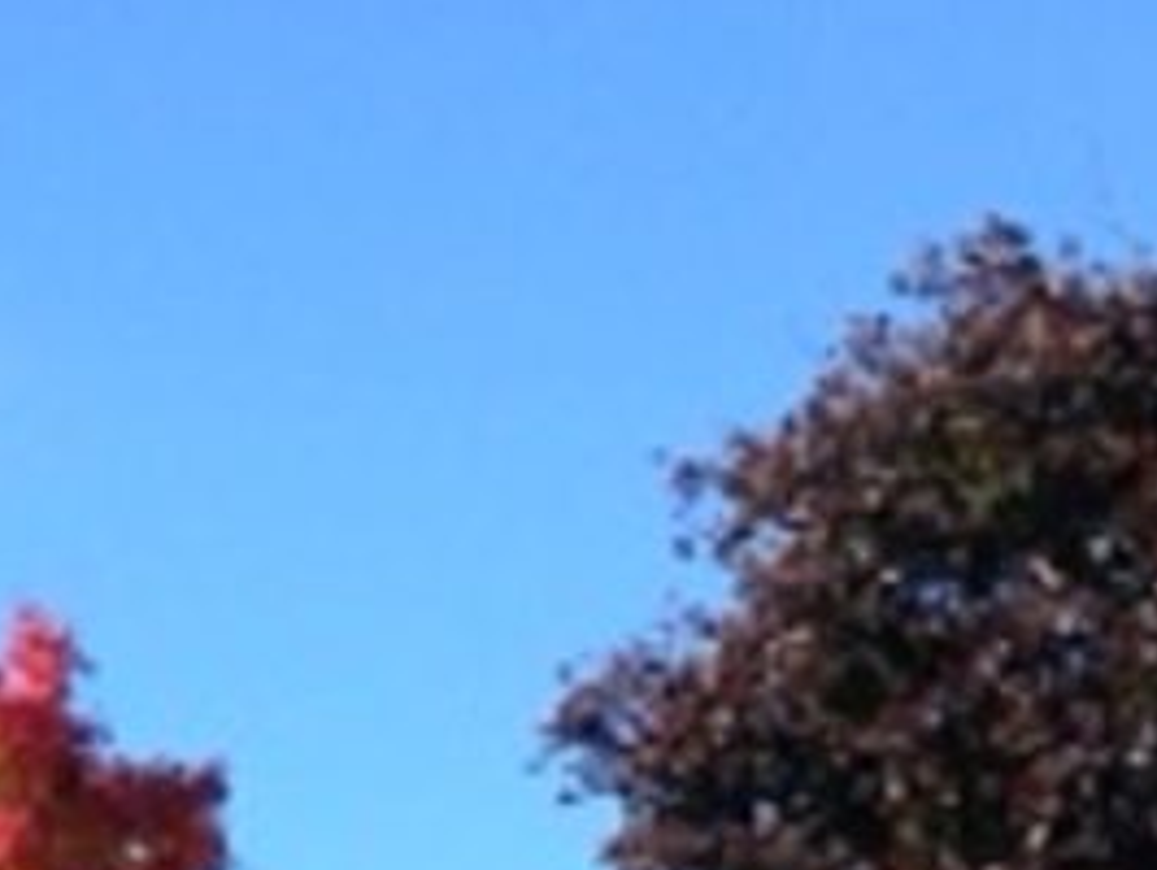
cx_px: -122
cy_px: 1916
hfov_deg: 10.5
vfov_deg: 7.6
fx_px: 6222
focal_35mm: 186
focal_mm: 4.12
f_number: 2.4
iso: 50
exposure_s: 1/669
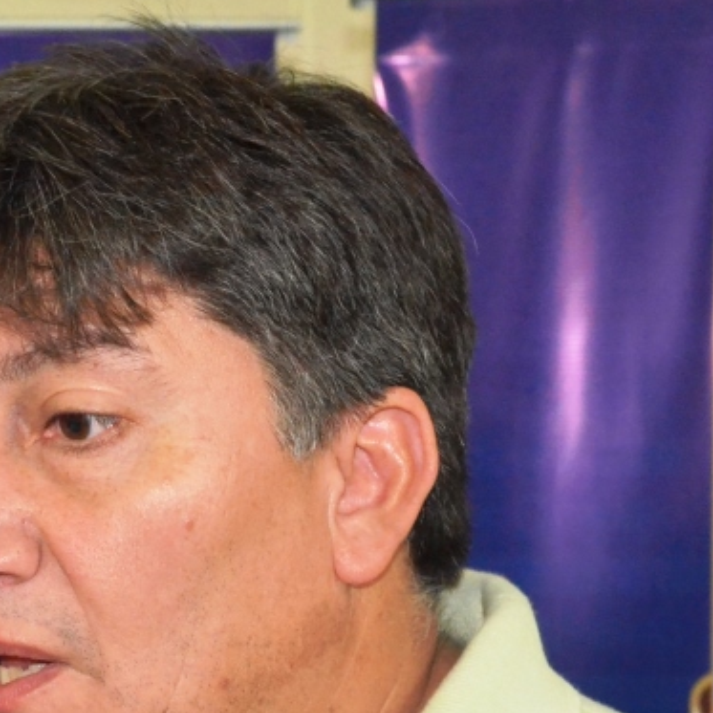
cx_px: -140
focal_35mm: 122
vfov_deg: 14.2
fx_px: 2847
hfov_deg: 13.9
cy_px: 547
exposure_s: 1/60
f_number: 8
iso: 6400
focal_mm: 35
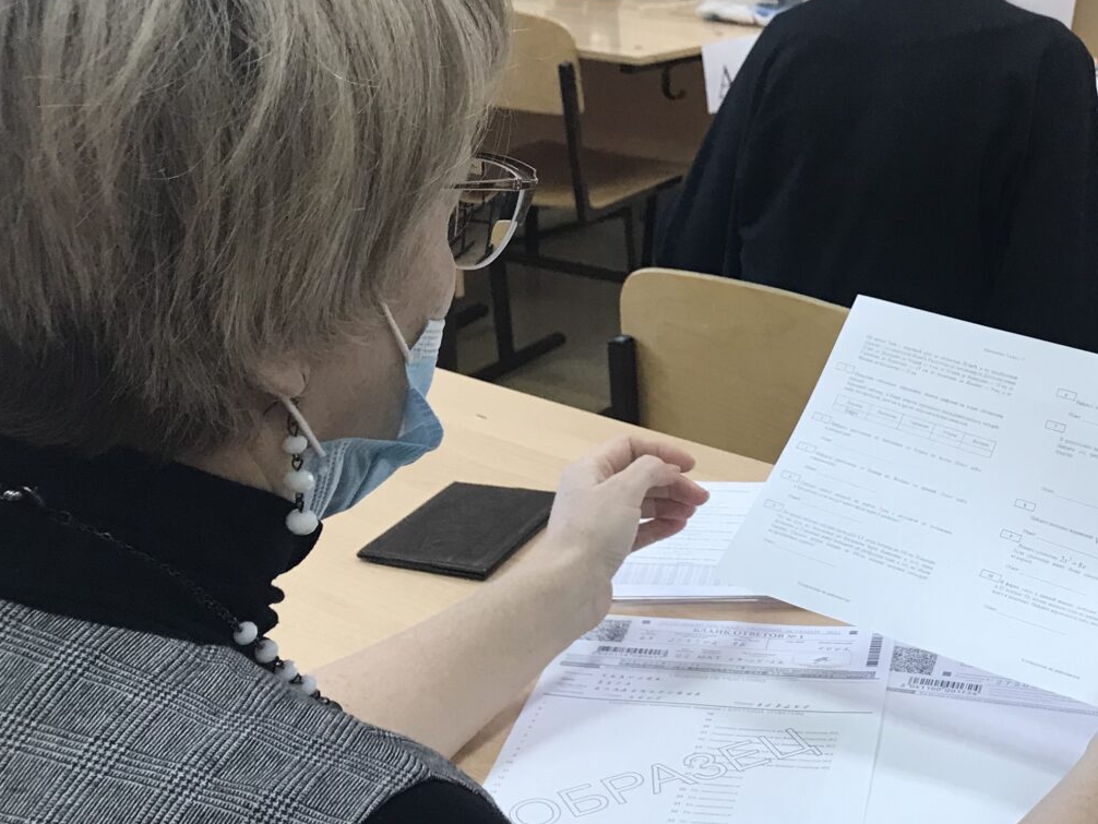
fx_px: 1808
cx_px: 920
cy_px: 446
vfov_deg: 25.7
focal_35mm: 57
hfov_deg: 32.6
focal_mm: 3.99
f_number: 1.8
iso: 32
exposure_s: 1/33
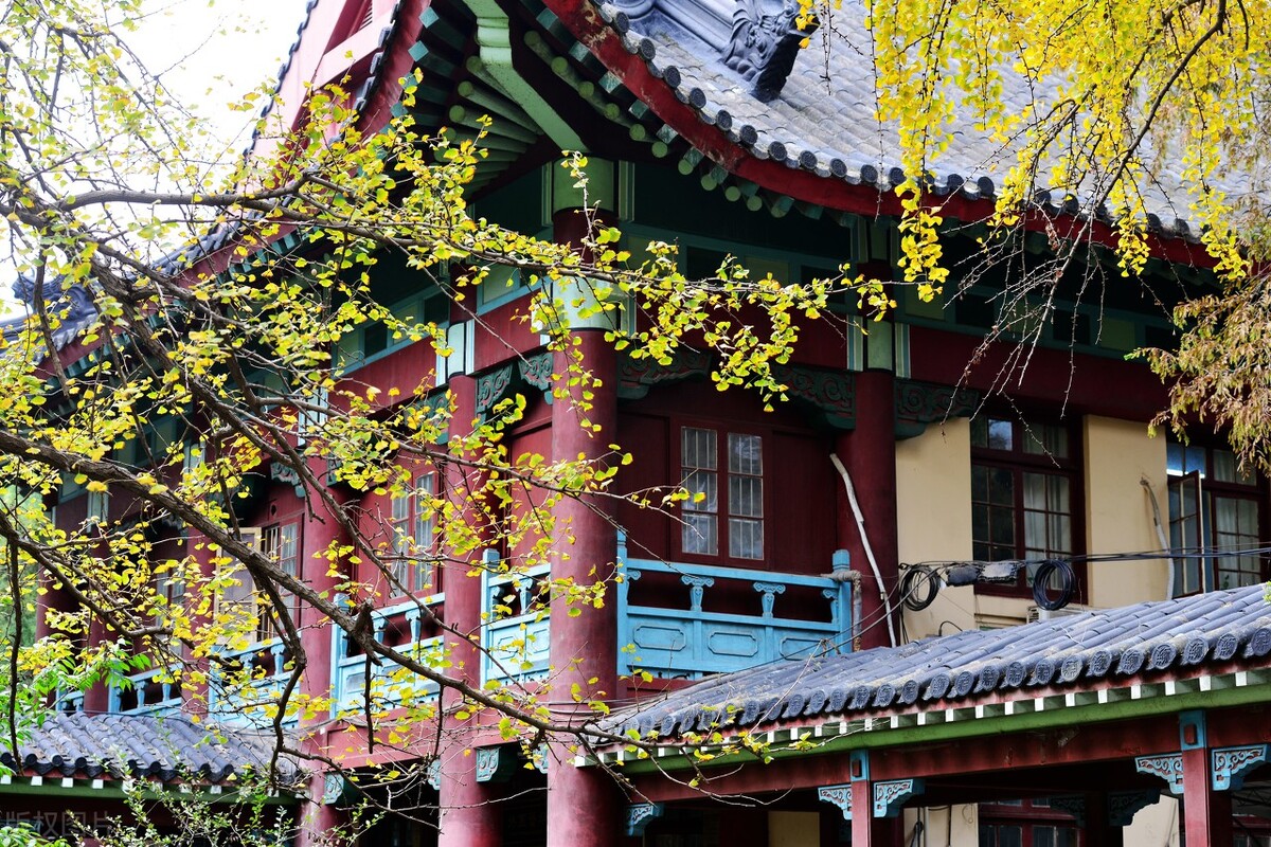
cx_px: 636
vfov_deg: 18.2
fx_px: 2648
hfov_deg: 27.0
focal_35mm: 75
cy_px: 424
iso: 320
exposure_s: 1/160
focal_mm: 75
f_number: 5
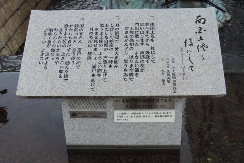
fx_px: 393
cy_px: 79
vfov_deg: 23.4
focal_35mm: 58
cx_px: 122
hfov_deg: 34.5
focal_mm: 9.8
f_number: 3.7
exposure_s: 1/200
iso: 80
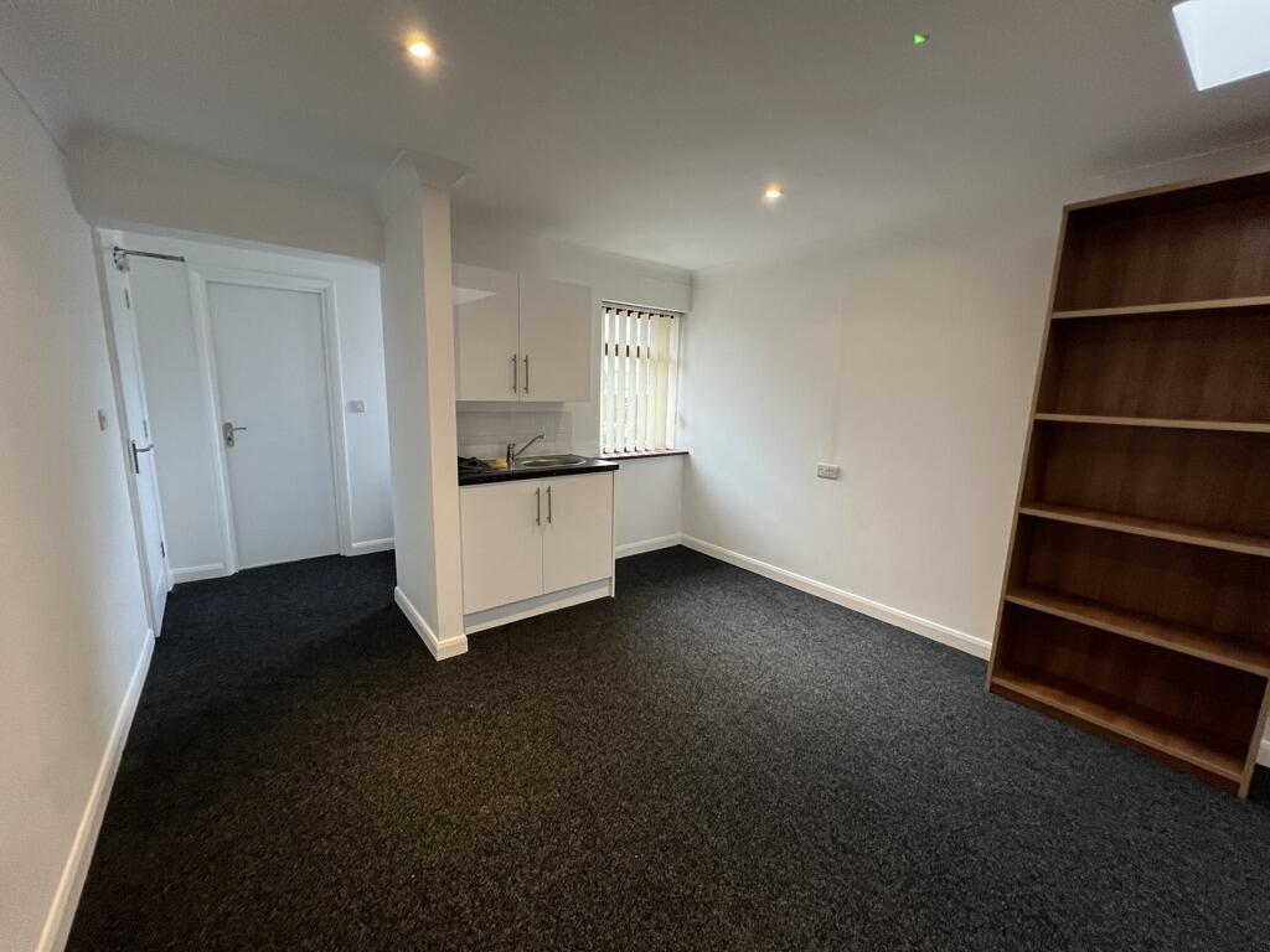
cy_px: 476
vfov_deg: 89.9
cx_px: 635
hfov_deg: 106.2
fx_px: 477
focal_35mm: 13
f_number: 1.8
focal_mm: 1.57
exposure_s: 1/100
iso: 250
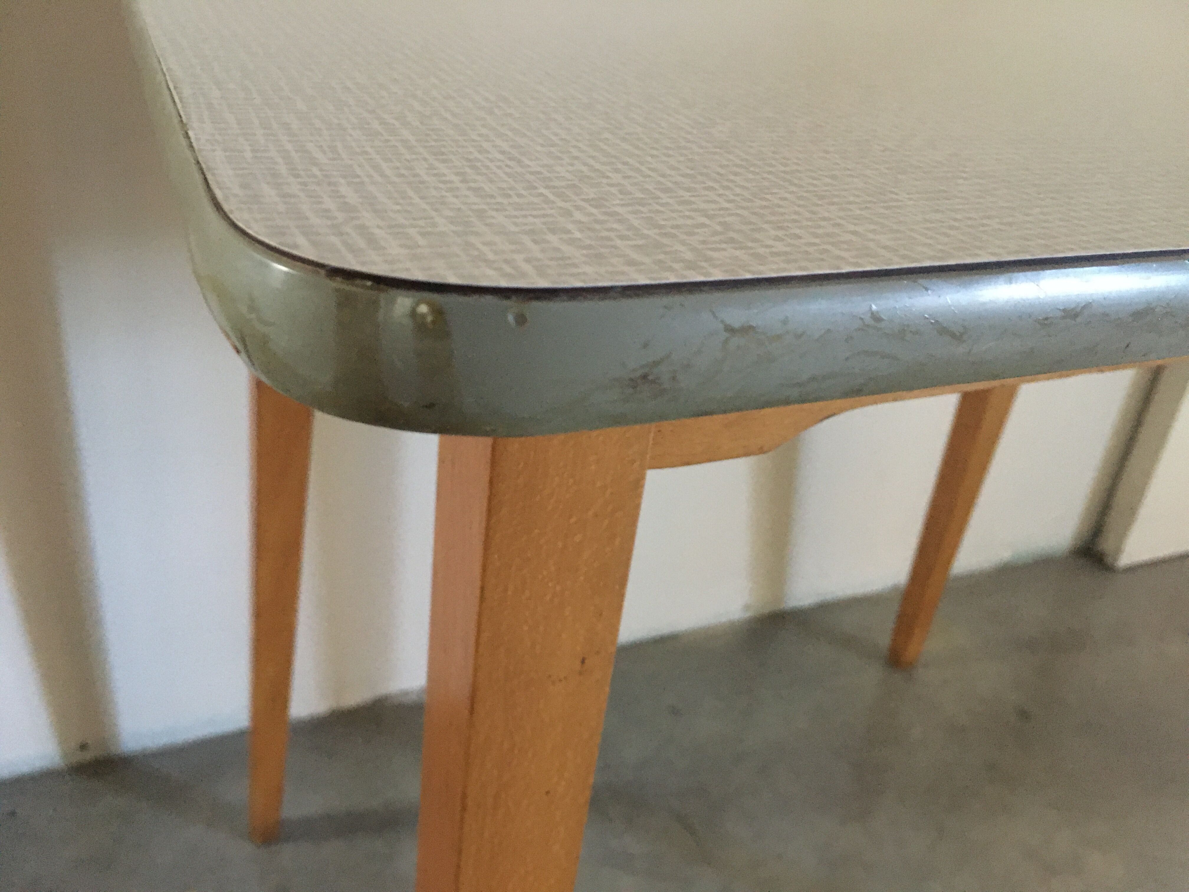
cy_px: 446
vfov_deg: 48.2
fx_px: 996
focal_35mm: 29
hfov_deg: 61.7
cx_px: 594
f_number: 2.2
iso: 400
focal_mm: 4.15
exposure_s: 1/17
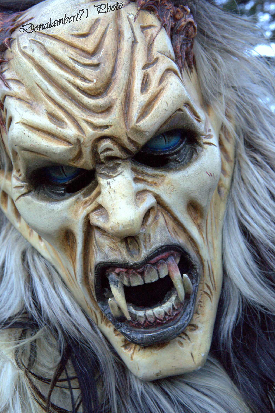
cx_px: 136
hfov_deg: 27.0
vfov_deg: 39.6
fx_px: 573
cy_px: 208
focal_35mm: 50
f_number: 14
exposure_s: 1/80
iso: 2000
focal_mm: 50
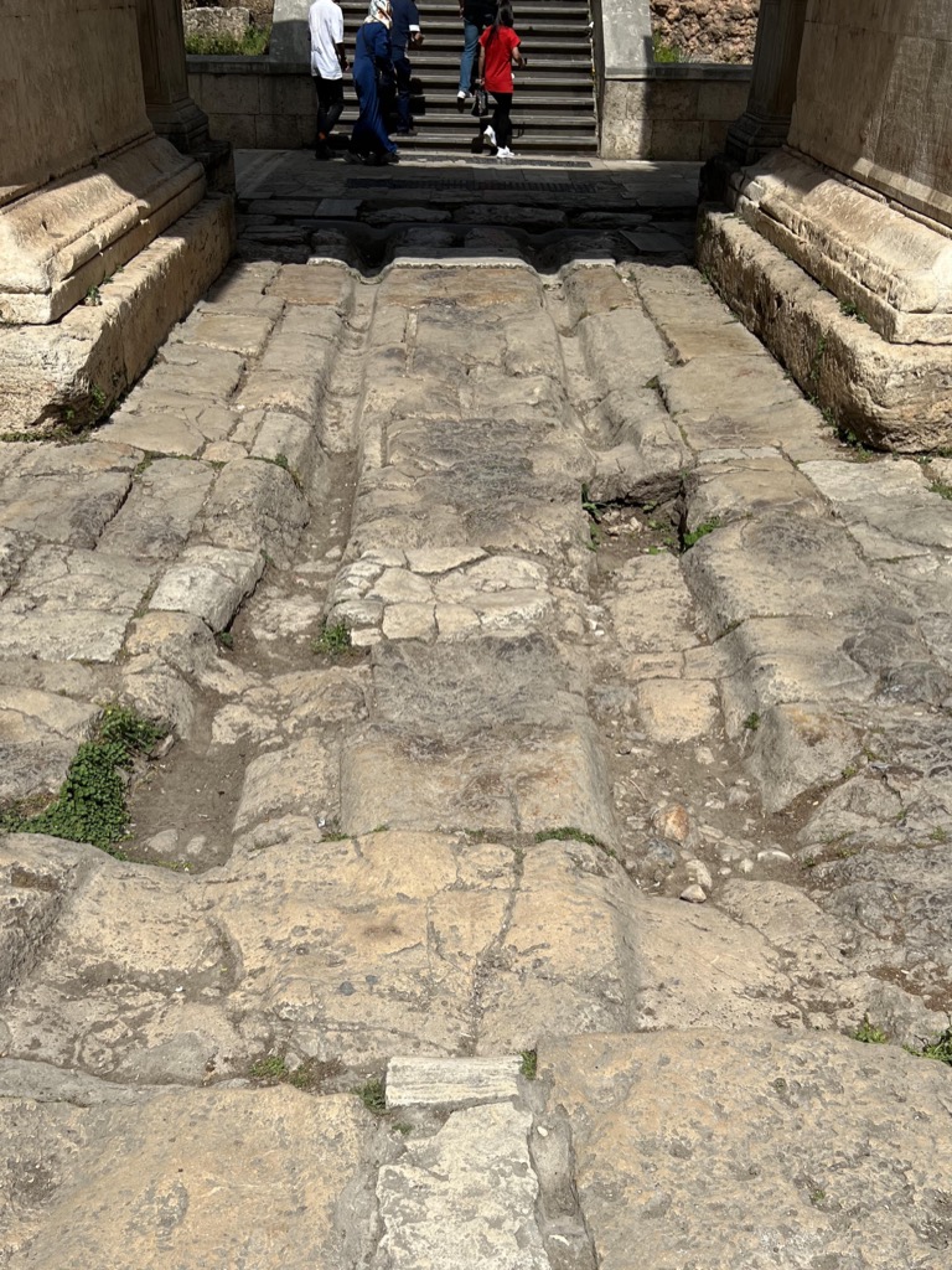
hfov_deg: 53.1
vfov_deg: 67.3
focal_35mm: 26
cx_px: 476
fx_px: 953
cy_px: 635
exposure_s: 1/8696
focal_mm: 5.7
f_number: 1.5
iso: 50
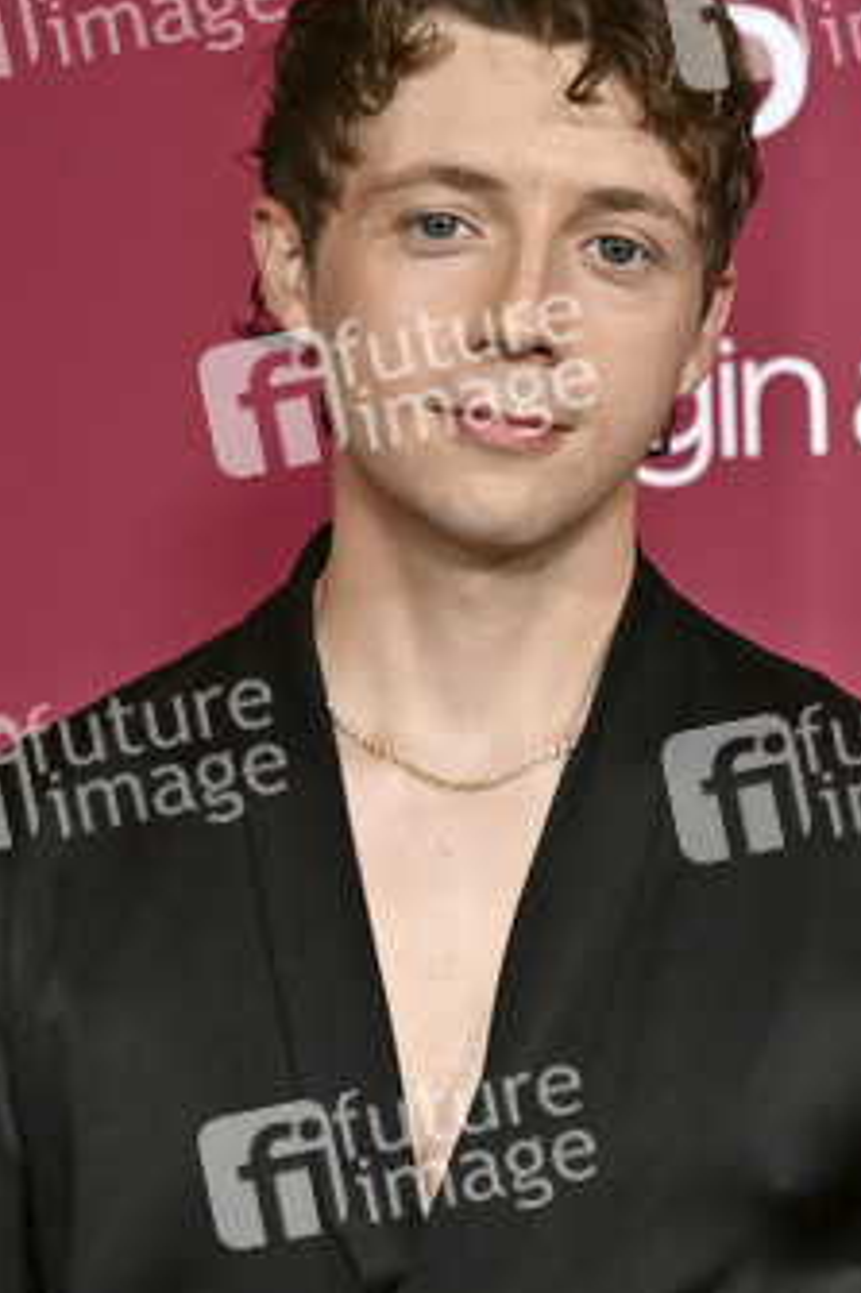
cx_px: 510
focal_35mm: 142
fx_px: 5099
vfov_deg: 14.5
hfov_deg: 9.6
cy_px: 579
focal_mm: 119
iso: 3200
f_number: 5
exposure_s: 1/320
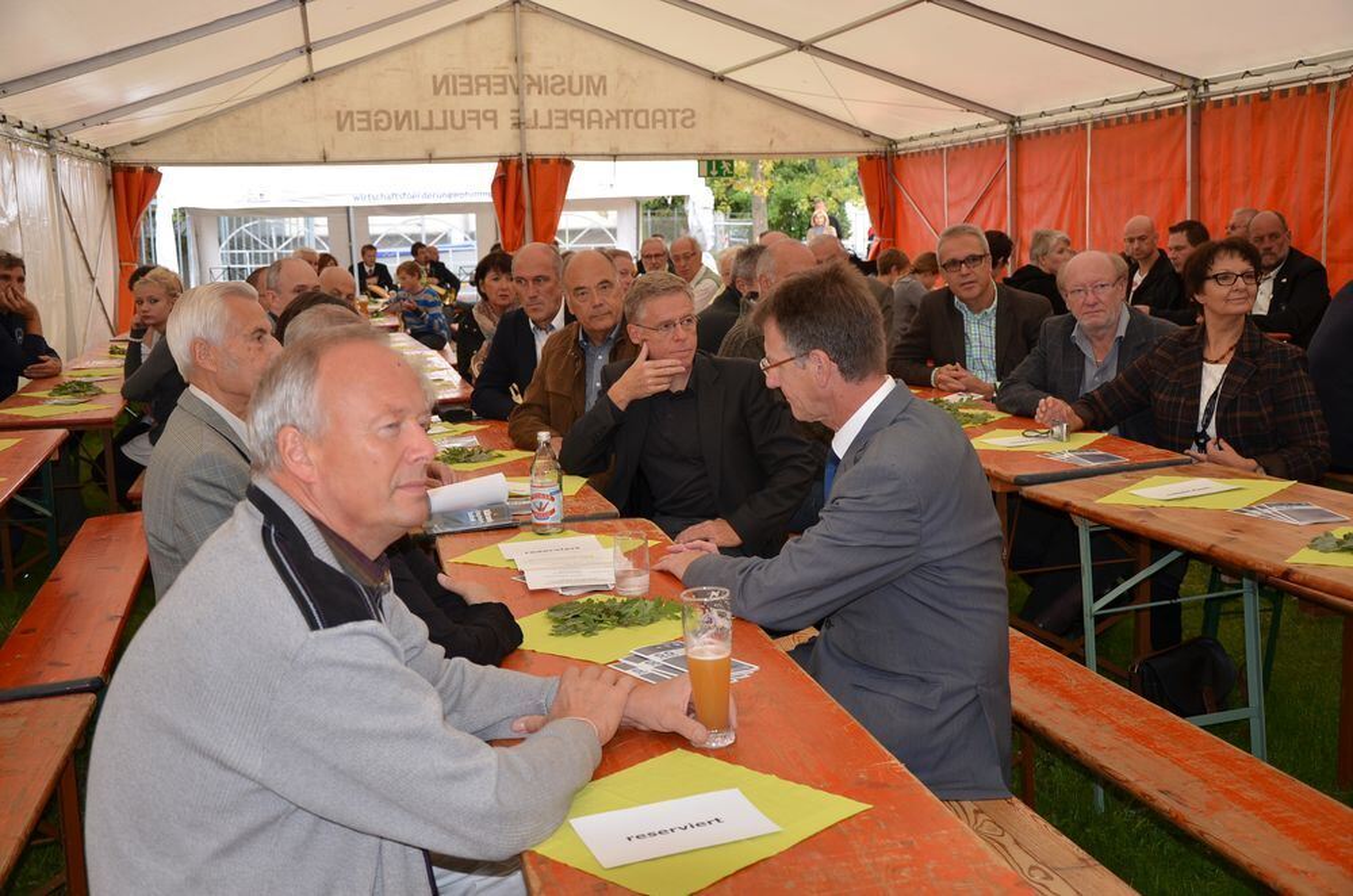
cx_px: 676
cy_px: 448
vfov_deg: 31.7
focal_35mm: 42
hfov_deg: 46.5
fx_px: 1575
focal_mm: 28
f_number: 4
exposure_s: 1/125
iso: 200
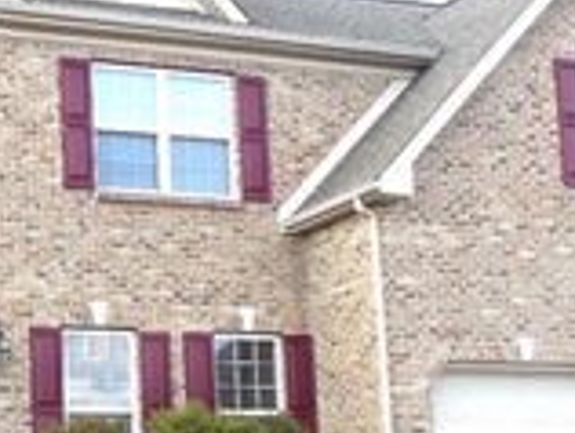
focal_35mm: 79
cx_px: -98
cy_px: 402
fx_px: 1314
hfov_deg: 22.8
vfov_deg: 18.4
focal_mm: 4.5
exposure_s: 1/320
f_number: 3.3
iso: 125
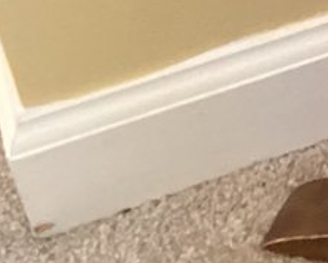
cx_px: 818
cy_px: -253
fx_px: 2002
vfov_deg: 7.3
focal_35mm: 206
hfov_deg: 8.5
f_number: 2.4
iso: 800
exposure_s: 1/25
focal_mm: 3.3
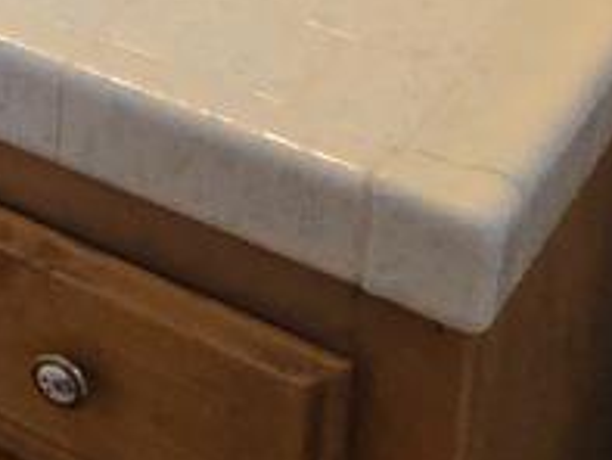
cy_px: -614
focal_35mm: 99
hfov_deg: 14.1
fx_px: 1751
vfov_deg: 12.2
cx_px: -826
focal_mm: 1.7
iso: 80
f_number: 2.2
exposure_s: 1/60
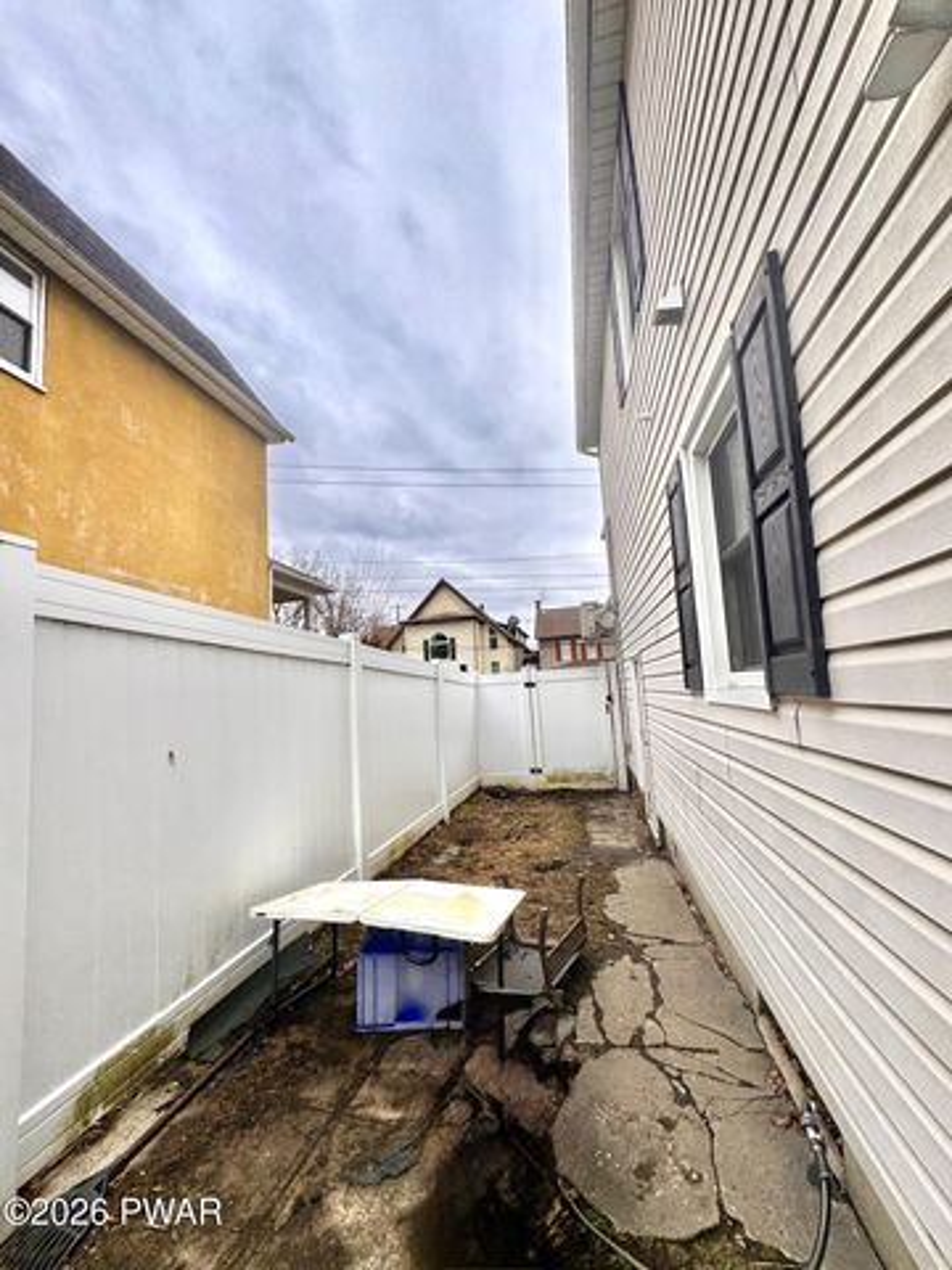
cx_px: 476
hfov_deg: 85.7
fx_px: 513
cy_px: 635
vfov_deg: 102.1
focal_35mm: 14
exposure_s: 1/749
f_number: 2.2
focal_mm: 2.22
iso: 50
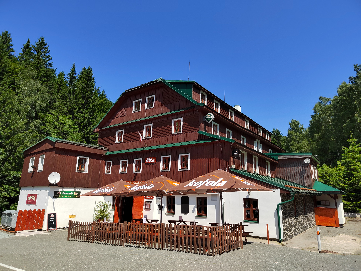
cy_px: 136
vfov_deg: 58.9
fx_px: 240
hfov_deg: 73.9
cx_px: 180
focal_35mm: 23
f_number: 1.9
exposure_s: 1/2000
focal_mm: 5.52
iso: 253
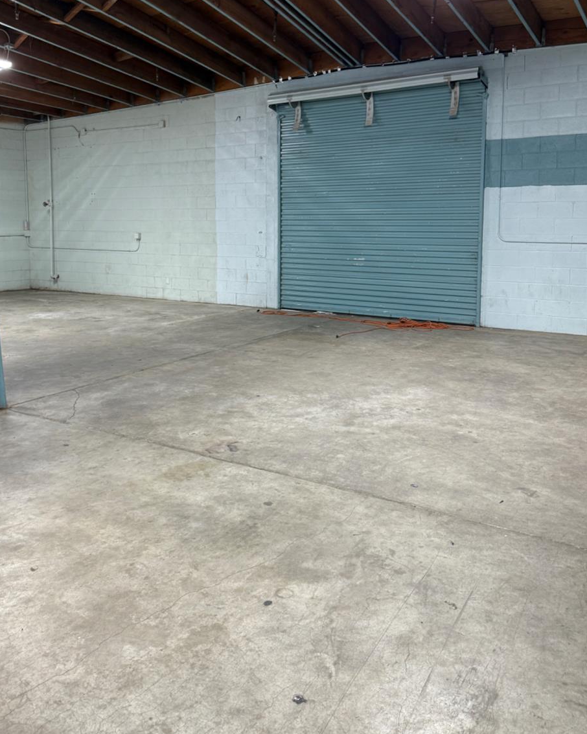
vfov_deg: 56.6
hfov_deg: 47.0
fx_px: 673
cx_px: 258
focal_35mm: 31
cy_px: 282
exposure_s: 1/60
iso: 125
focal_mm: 6.76
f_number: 1.78
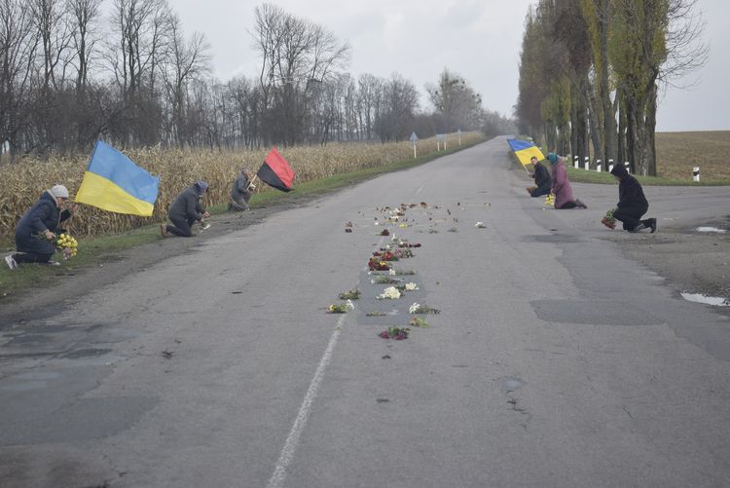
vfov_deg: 19.0
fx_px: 1461
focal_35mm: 72
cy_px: 244
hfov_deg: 28.1
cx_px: 365
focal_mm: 48
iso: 400
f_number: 5.3
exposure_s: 1/500
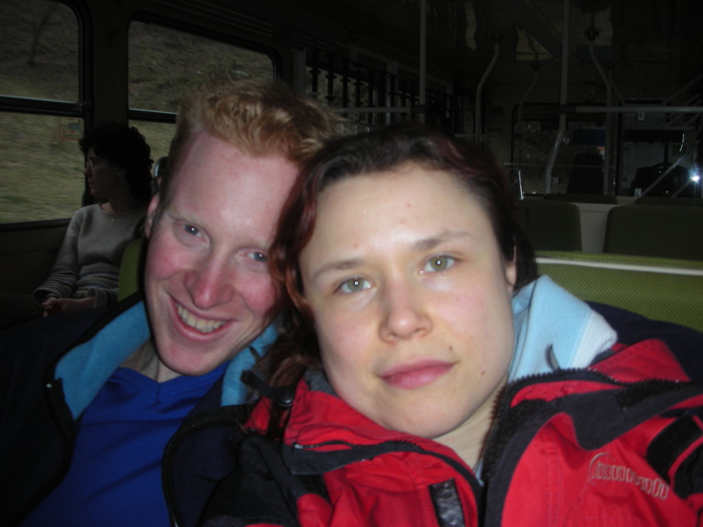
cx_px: 352
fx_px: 711
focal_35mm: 35
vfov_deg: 40.7
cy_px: 264
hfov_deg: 52.6
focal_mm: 5.8
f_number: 3
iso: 50
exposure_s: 1/60.1
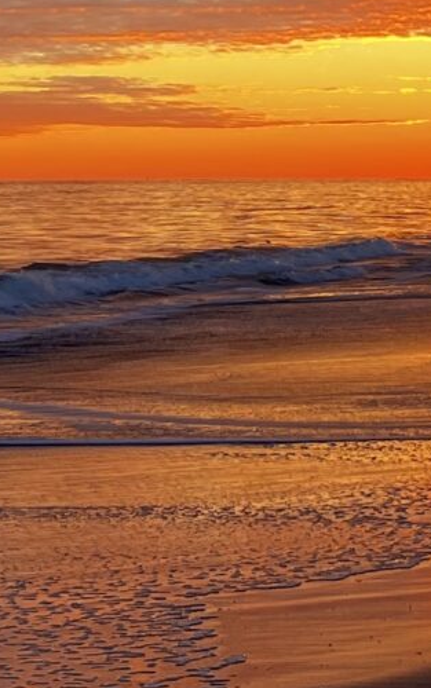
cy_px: 118
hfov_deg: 9.3
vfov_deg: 14.7
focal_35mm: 141
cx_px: 406
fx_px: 2647
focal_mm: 5.1
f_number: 1.6
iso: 40
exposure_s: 1/157
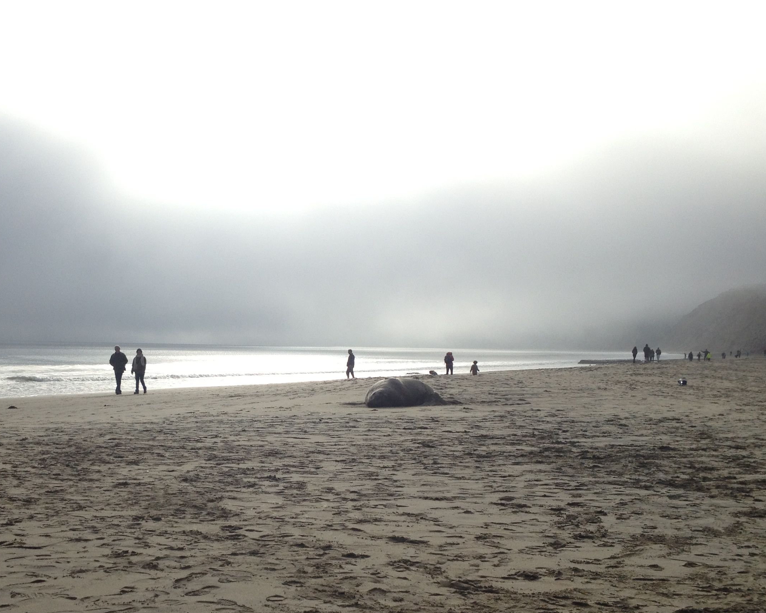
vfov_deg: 28.9
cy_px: 420
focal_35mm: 52
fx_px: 1179
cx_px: 276
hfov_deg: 35.7
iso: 50
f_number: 2.4
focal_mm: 4.28
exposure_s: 1/2404
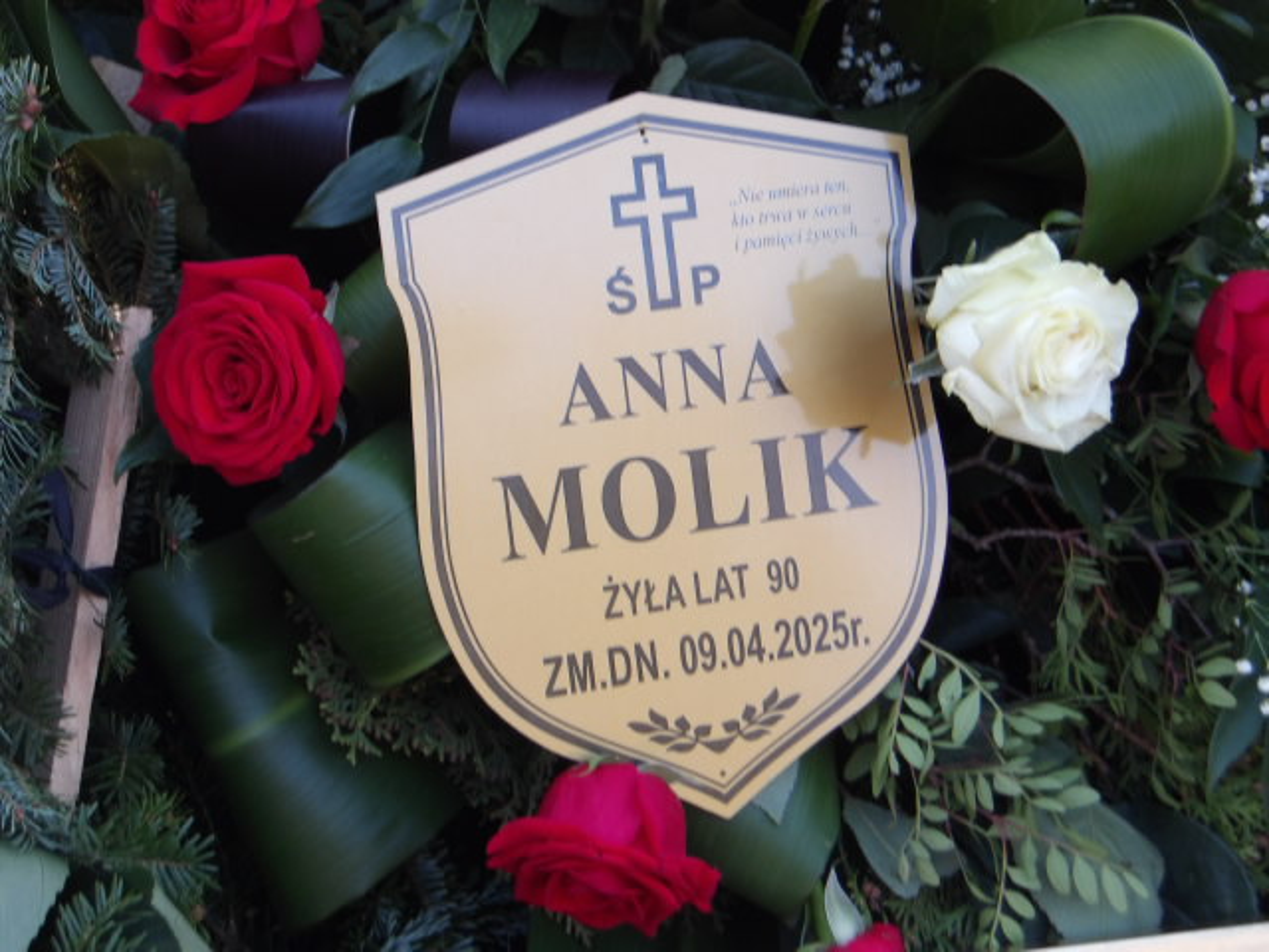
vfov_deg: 17.0
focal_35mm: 87
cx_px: 634
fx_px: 3189
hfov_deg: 22.5
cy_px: 476
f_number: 5.6
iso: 112
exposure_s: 1/44
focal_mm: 15.6
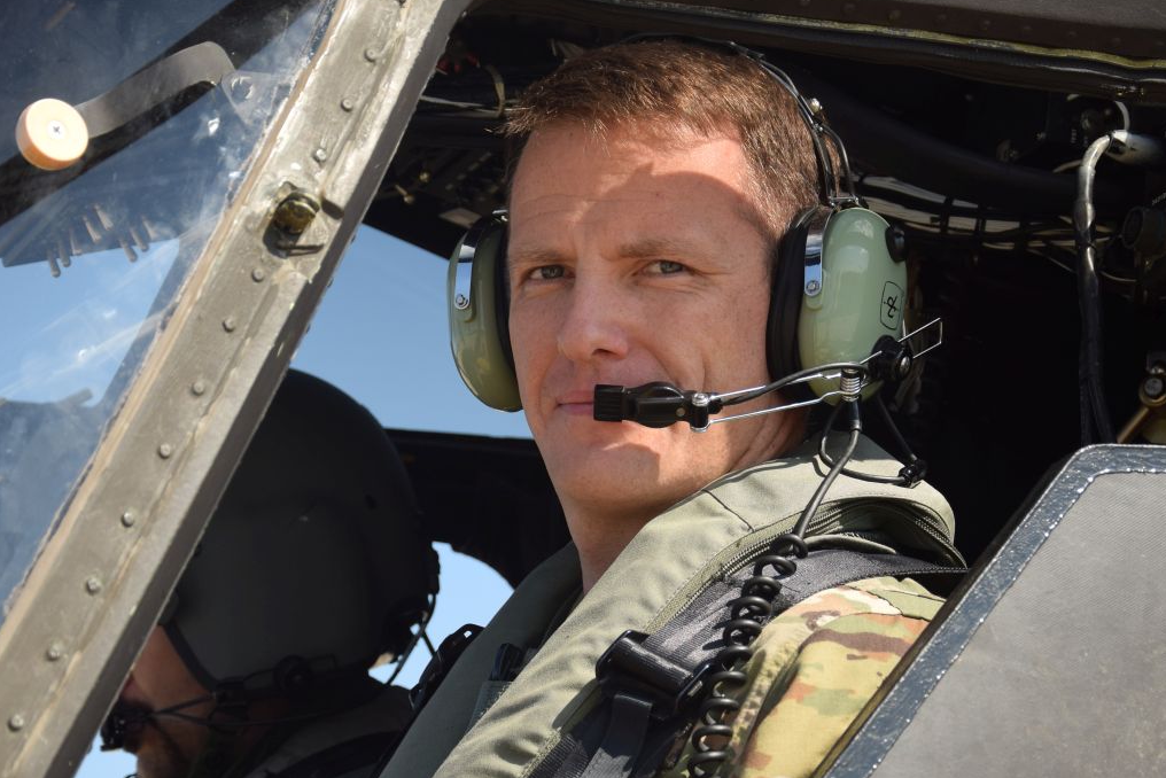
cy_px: 476
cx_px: 620
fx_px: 4438
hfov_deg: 15.0
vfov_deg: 10.0
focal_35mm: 137
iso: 100
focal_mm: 58
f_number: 5
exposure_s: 1/400
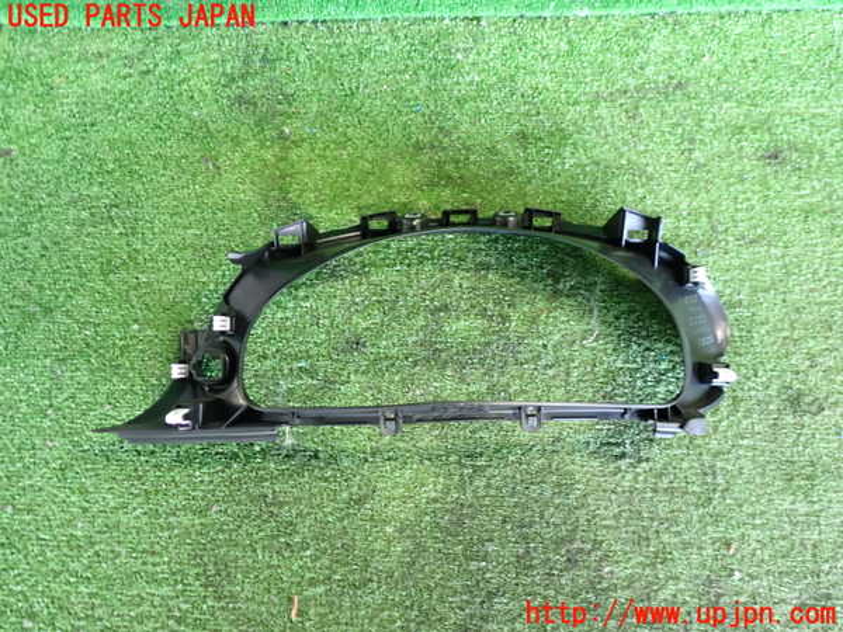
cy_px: 316
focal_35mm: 30
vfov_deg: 46.8
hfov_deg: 60.0
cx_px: 422
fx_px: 731
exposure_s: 1/30
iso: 400
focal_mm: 5.4
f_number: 2.3
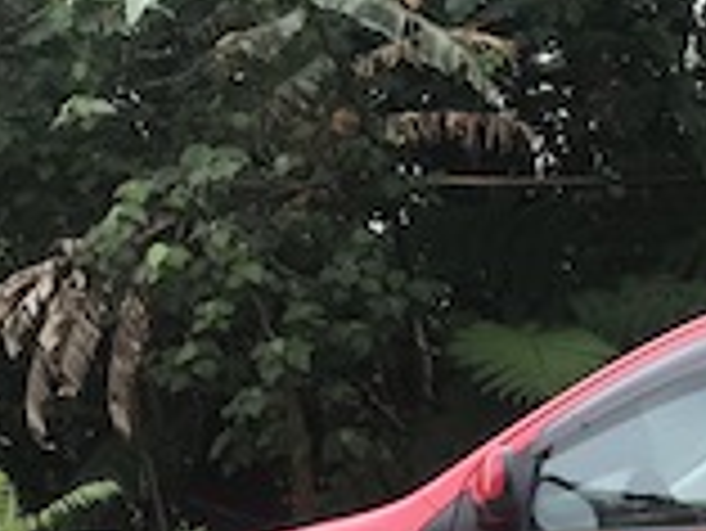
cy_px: 765
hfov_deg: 16.8
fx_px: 2184
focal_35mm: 107
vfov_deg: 13.2
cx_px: 1034
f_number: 1.8
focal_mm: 3.99
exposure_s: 1/704
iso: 20
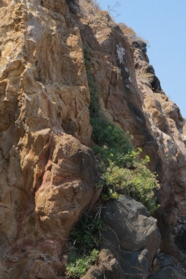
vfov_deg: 22.3
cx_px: -32
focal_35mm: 91
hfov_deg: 14.6
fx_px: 705
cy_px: 186
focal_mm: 23
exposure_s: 1/240
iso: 200
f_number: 8
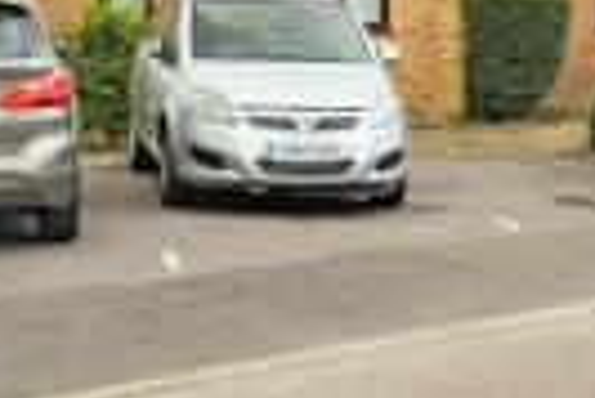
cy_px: -306
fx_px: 1770
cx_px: 472
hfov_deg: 18.9
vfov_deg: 11.9
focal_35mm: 107
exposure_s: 1/2500
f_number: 9
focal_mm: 30
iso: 400
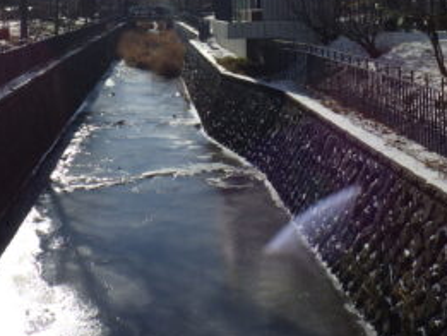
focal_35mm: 61
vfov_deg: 22.9
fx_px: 788
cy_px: -16
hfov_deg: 31.6
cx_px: 177
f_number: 4.2
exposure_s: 1/3200
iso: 125
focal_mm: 5
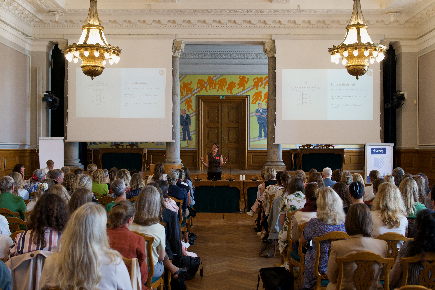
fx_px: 544
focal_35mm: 45
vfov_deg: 29.9
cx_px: 218
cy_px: 145
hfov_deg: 43.6
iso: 1600
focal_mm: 30
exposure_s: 1/160
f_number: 3.2
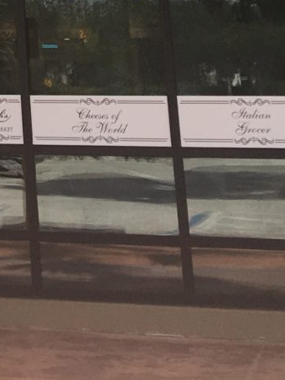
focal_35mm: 131
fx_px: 1437
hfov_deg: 10.6
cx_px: -233
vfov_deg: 13.1
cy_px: -368
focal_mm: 4.15
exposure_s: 1/565
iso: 25
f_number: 2.2
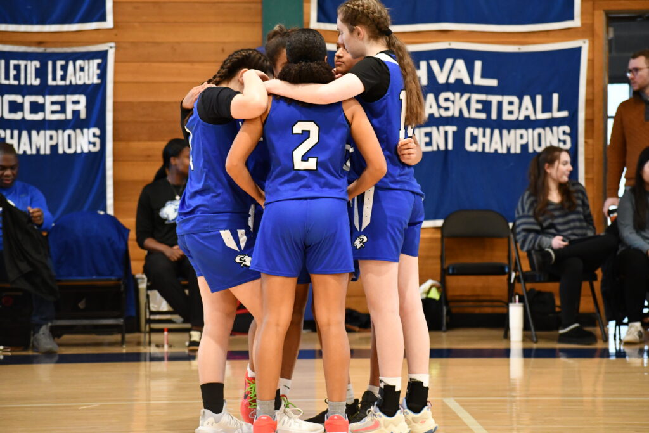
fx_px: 3137
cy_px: 216
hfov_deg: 11.8
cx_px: 324
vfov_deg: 7.9
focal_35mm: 174
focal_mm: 116
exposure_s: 1/100
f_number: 4.8
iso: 3200
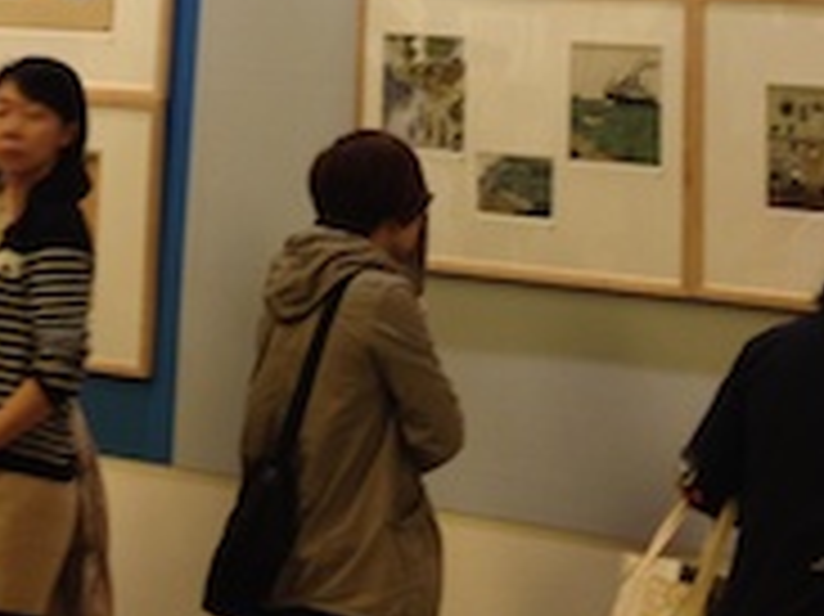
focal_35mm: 115
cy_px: -301
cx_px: 338
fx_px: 2736
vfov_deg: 12.3
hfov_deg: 17.1
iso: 50
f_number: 2.4
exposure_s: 1/20
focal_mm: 4.28
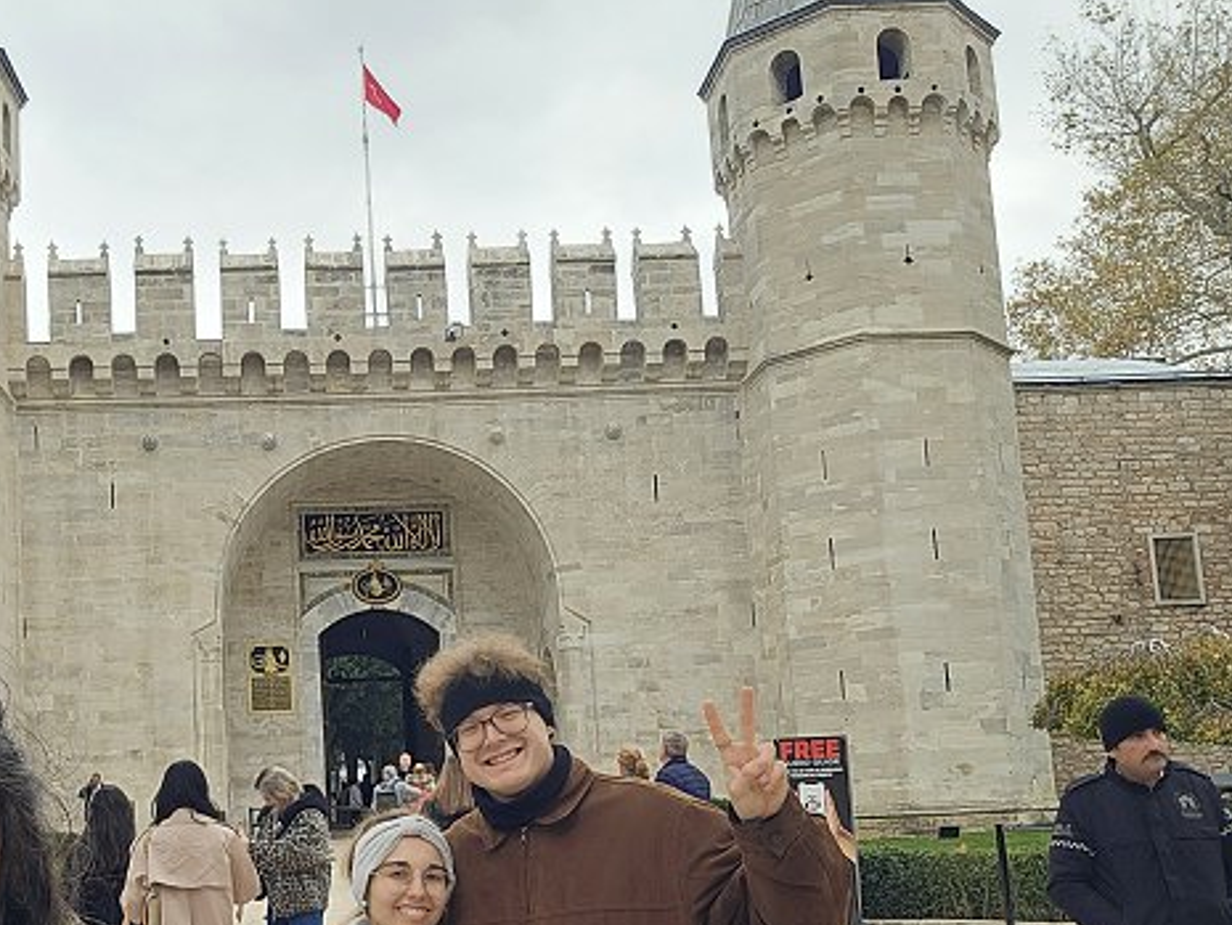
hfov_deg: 42.7
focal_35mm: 43
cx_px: 329
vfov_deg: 33.2
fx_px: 1531
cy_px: 636
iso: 25
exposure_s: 1/179
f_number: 2.2
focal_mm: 3.3
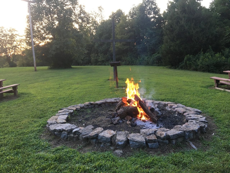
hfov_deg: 61.7
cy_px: 86
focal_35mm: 29
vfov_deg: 48.2
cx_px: 115
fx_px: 193
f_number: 2.2
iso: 100
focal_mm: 4.15
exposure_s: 1/30
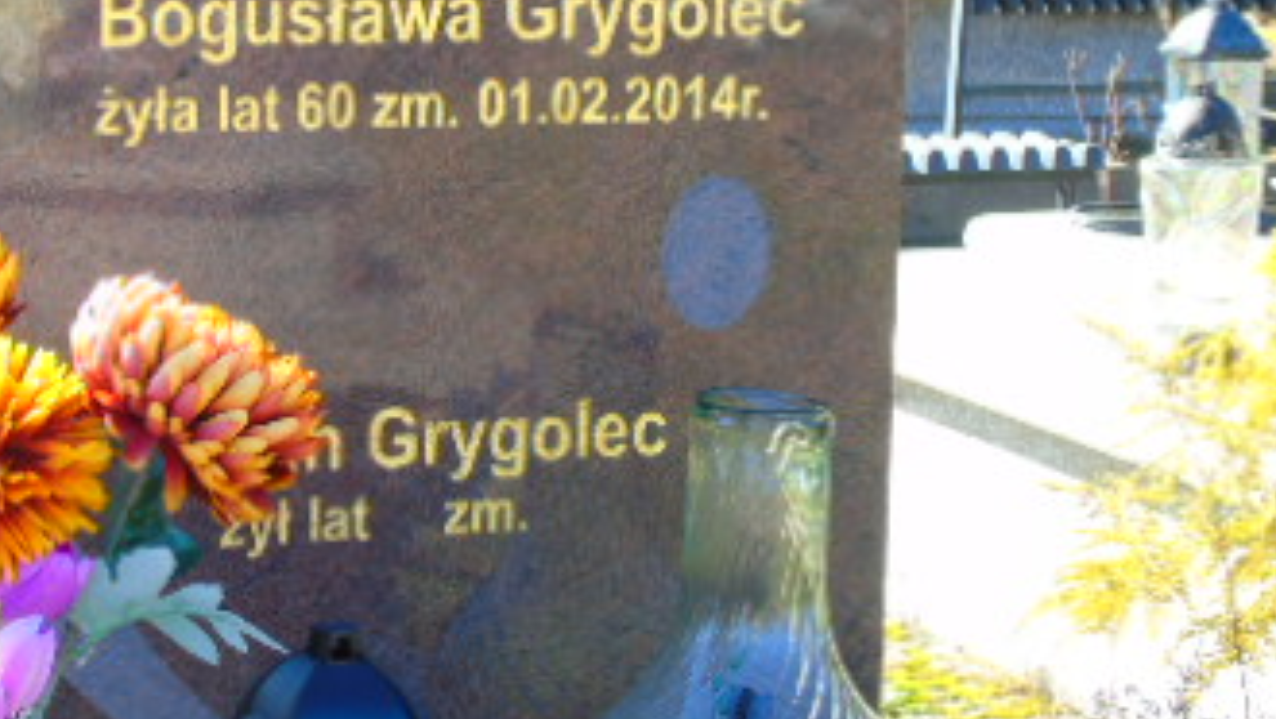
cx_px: 251
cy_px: 201
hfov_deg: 18.6
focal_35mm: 114
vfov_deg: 10.6
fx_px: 3859
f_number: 4.3
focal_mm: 9.6
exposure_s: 1/100
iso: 80
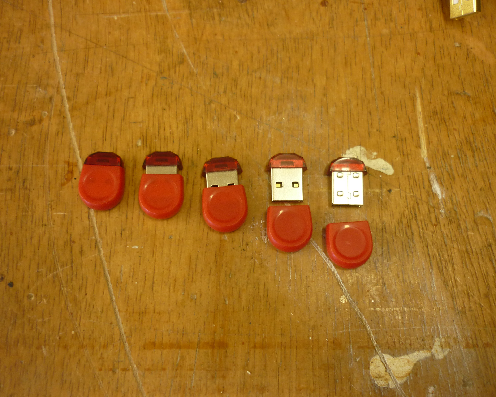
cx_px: 264
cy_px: 197
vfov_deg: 42.2
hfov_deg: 51.5
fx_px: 514
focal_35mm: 35
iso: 160
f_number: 2.8
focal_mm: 5.5
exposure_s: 1/30
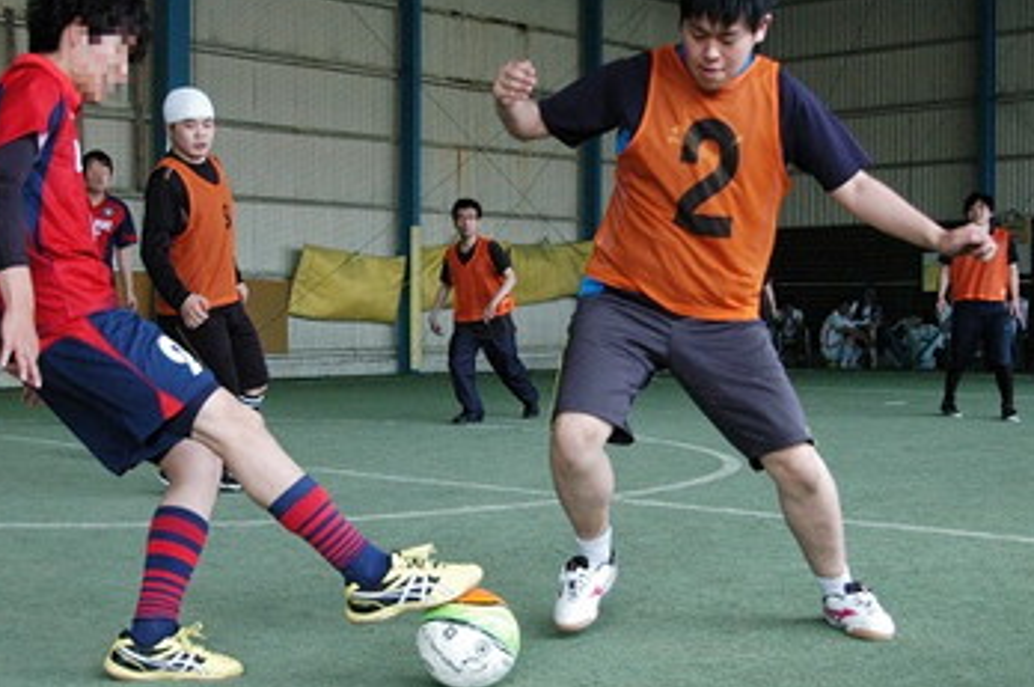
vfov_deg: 24.1
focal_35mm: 56
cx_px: 416
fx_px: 1606
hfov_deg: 35.6
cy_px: 286
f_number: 4
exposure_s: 1/500
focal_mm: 26
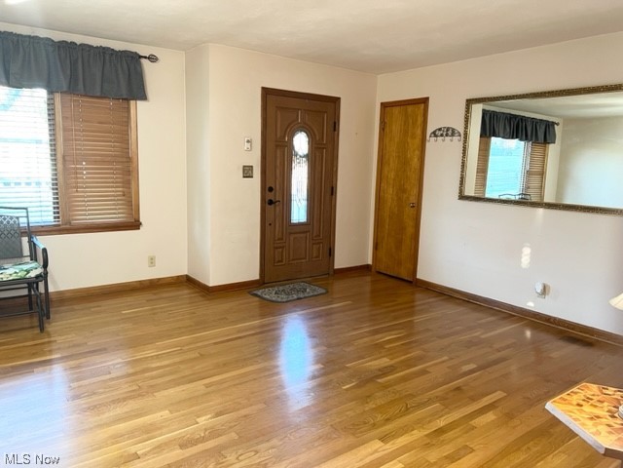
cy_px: 234
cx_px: 312
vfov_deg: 53.1
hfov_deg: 67.3
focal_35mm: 26
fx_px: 468
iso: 200
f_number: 1.5
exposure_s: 1/60
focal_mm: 5.7
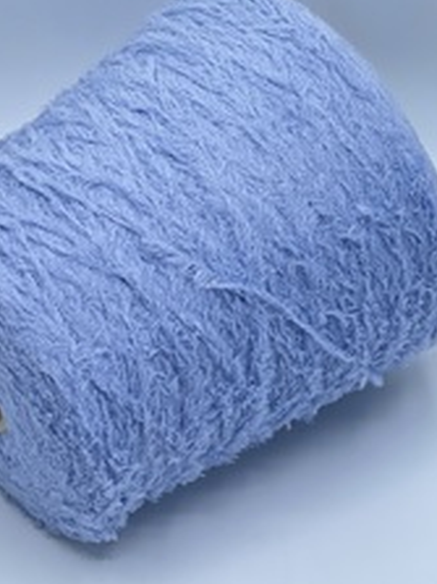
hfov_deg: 10.7
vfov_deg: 14.3
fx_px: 2325
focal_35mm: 138
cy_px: 267
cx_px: 173
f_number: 2.2
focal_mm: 7.5
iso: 25
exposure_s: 1/288
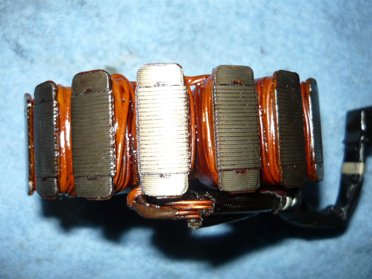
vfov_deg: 42.9
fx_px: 355
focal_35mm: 33
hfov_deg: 55.4
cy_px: 140
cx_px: 186
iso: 100
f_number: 2.8
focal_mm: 5.5
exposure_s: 1/30
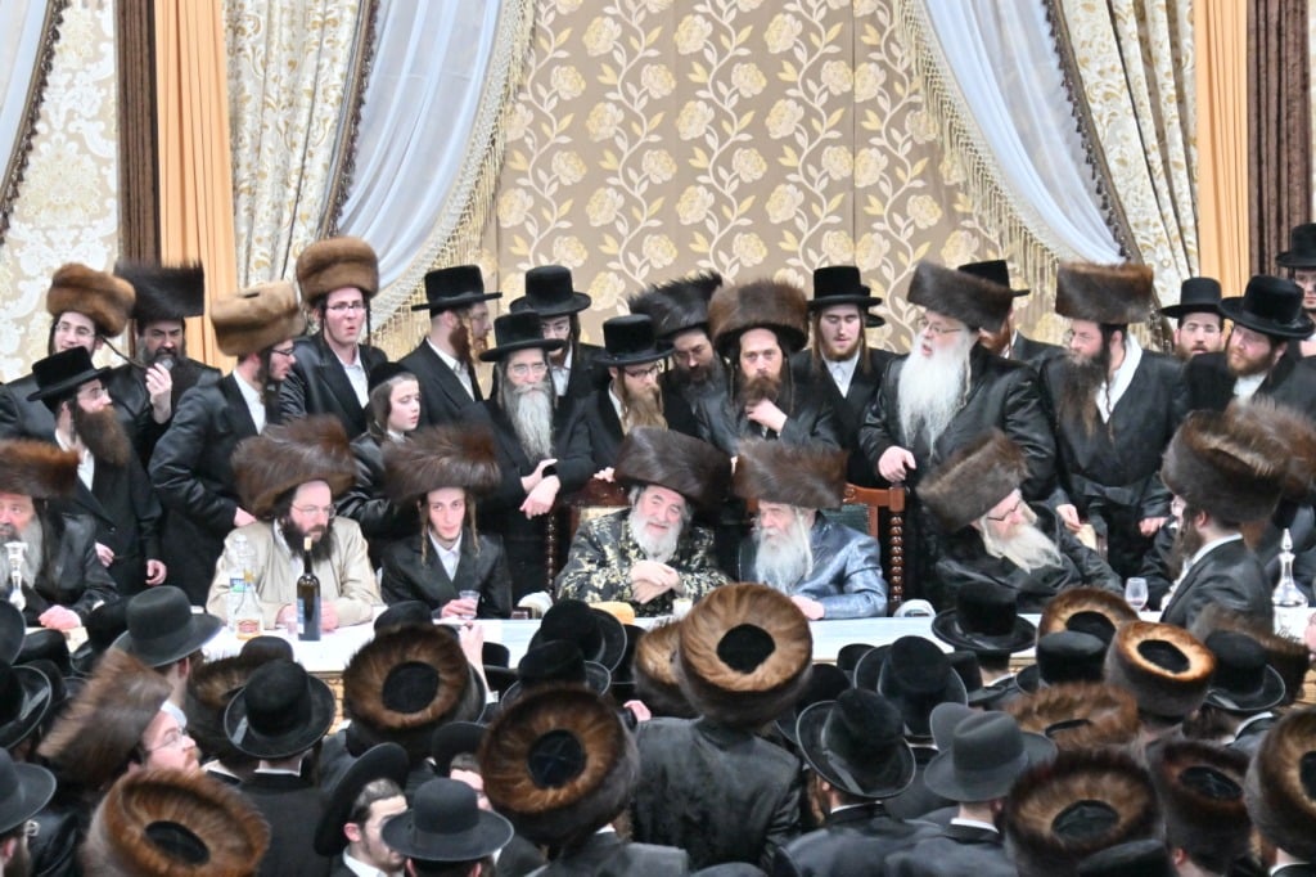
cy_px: 438
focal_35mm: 105
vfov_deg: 13.0
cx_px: 658
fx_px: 3837
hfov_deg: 19.5
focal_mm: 70
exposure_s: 1/320
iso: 3200
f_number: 4
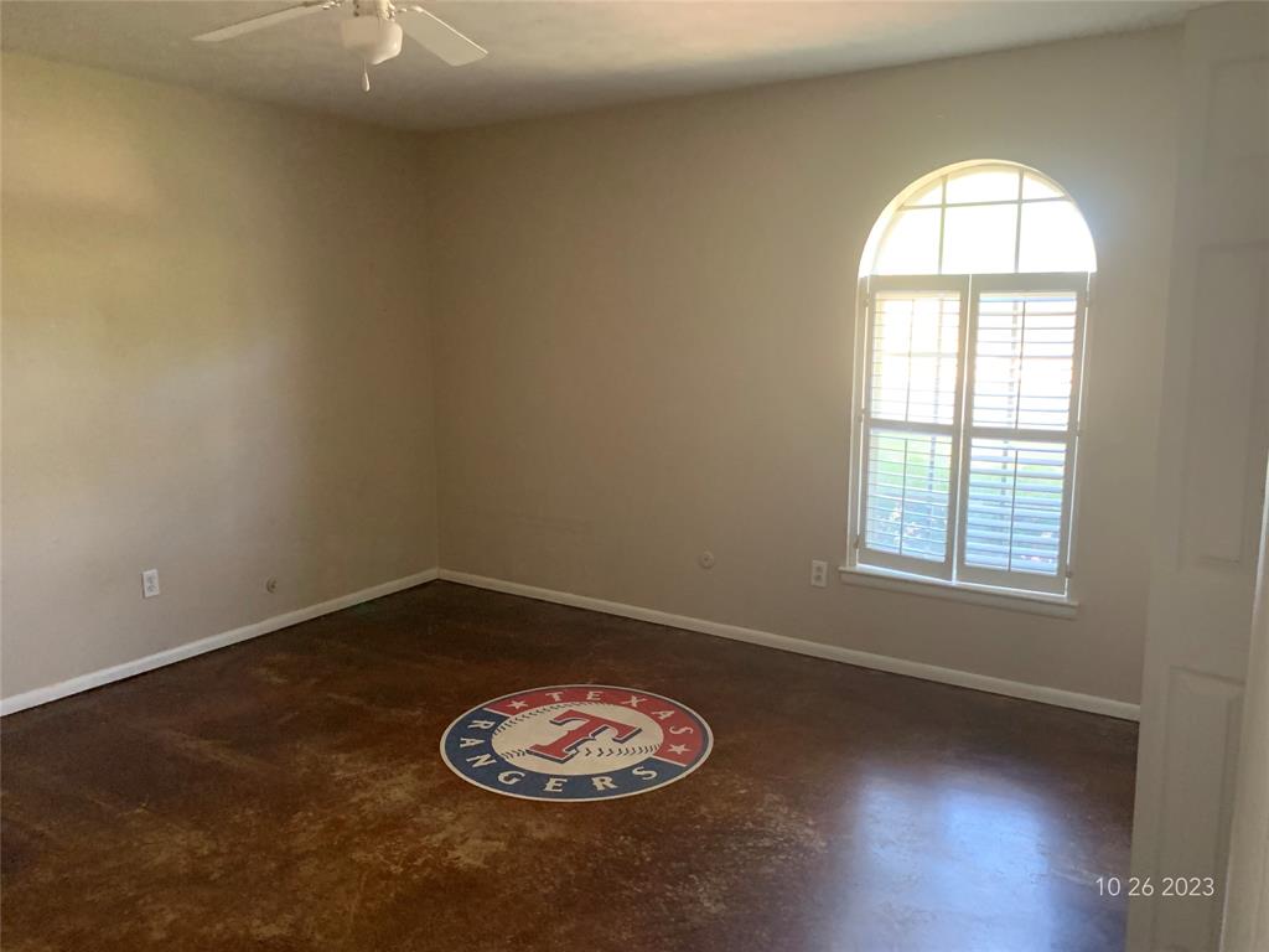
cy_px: 476
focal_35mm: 26
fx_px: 953
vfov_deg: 53.1
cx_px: 634
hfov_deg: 67.3
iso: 400
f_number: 1.8
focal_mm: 4.25
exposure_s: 1/38
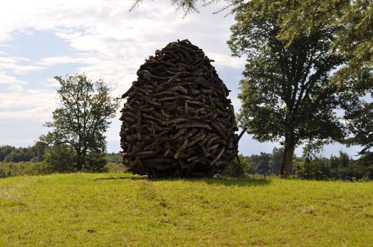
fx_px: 854
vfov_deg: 16.5
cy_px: 124
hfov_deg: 24.6
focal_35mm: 82
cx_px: 186
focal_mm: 55
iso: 200
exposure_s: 1/200
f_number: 14
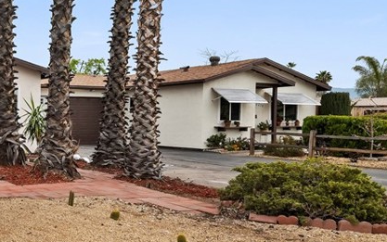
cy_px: 134
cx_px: -46
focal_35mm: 40
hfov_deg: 39.5
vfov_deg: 32.0
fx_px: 422
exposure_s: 1/320
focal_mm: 16
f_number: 14
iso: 500
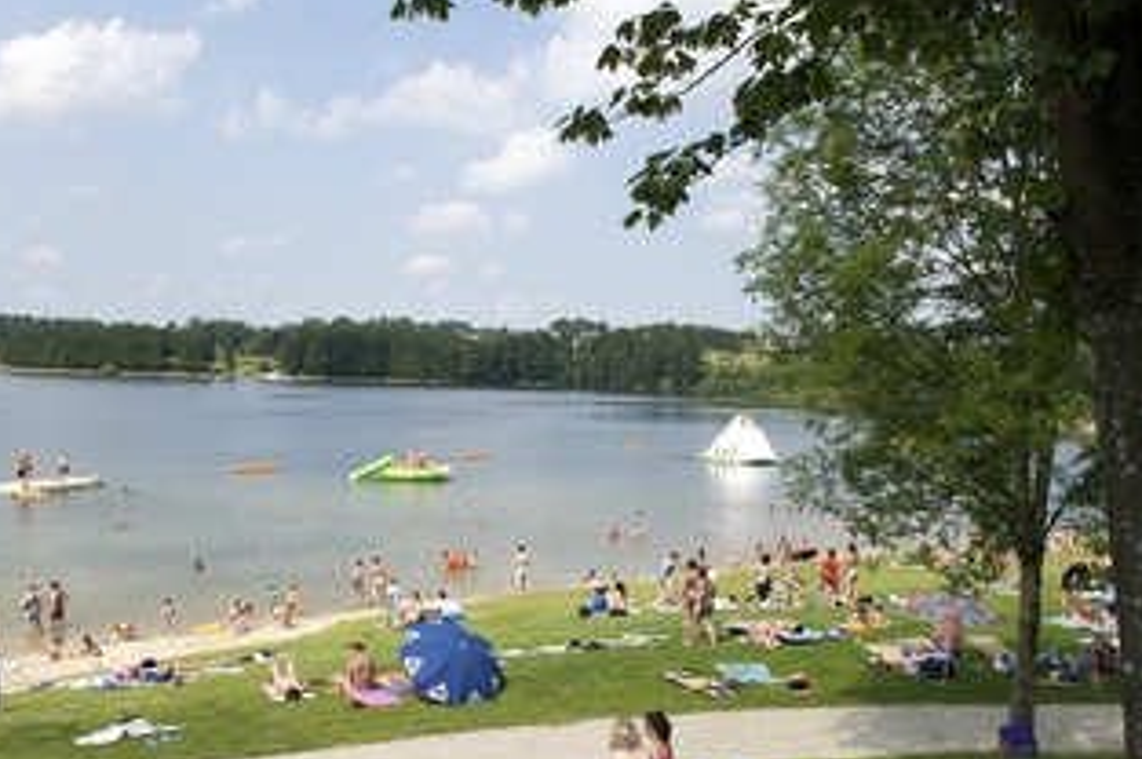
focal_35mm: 33
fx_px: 1034
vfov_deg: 40.1
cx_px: 536
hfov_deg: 57.8
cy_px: 467
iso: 400
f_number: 7.1
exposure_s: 1/750
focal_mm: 17
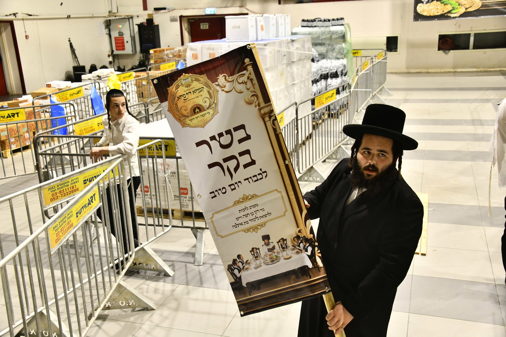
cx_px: 253
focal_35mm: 40
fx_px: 562
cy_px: 168
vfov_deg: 33.4
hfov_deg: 48.5
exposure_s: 1/50
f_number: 5
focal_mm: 40
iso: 1000
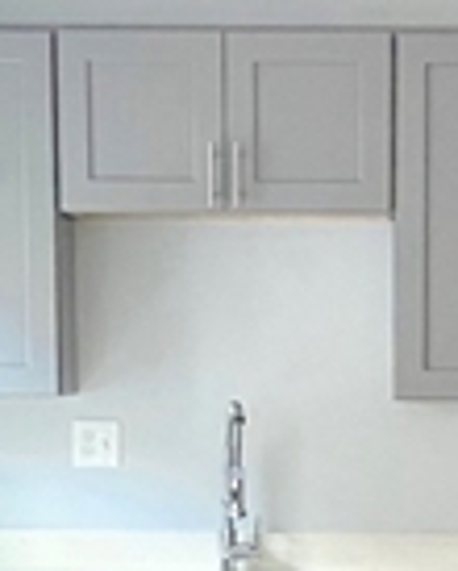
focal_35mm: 142
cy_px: 717
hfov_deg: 10.9
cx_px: 358
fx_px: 2401
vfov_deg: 13.1
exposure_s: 1/60
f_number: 1.8
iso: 400
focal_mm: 4.25
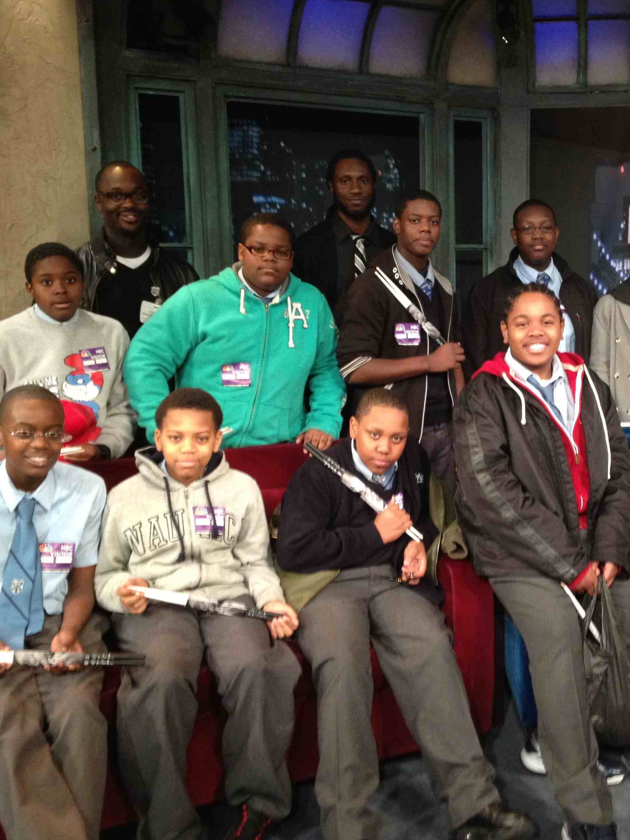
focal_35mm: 47
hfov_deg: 30.2
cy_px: 421
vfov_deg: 40.4
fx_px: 1141
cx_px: 492
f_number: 2.4
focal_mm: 4.28
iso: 200
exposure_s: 1/20
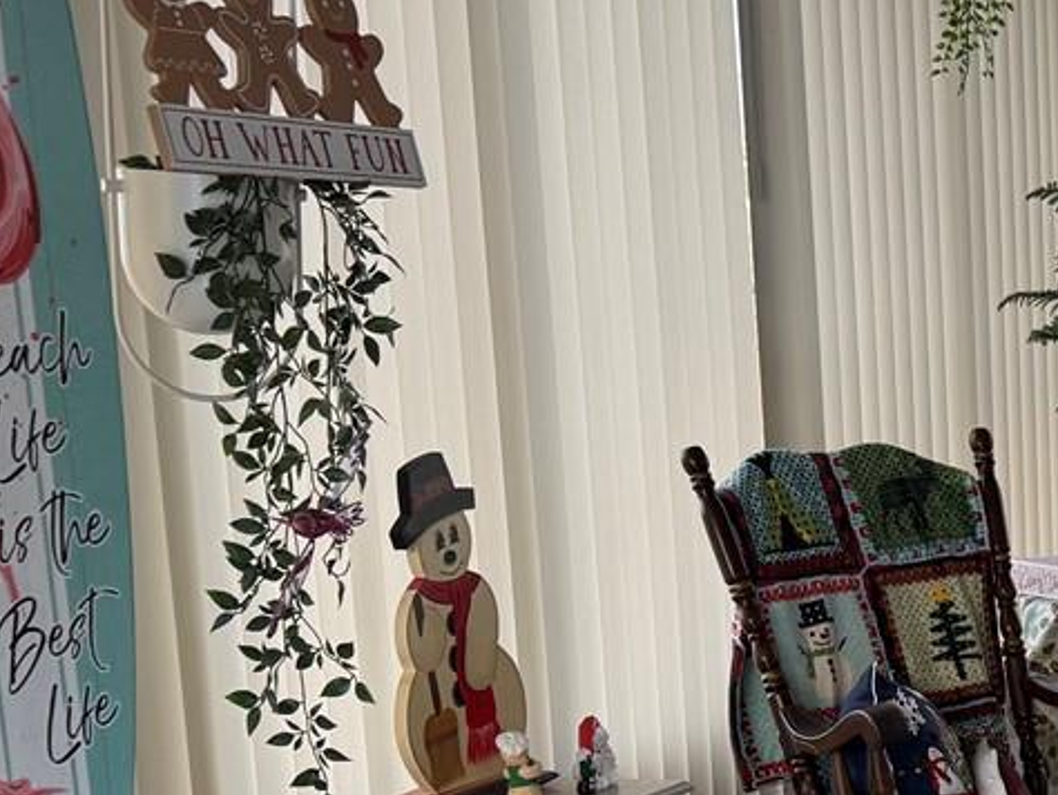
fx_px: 2477
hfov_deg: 22.0
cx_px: 1315
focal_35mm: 81
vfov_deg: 17.9
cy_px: 762
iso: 100
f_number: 1.78
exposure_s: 1/170
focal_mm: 6.76
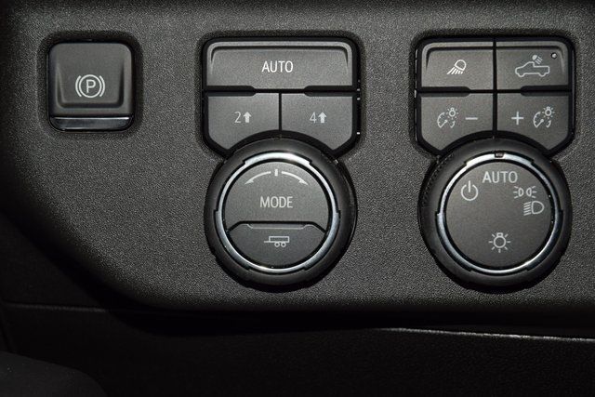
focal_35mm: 93
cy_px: 198
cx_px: 298
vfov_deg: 14.7
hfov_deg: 21.9
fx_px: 1537
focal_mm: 62
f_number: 8
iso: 100
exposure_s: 1/125
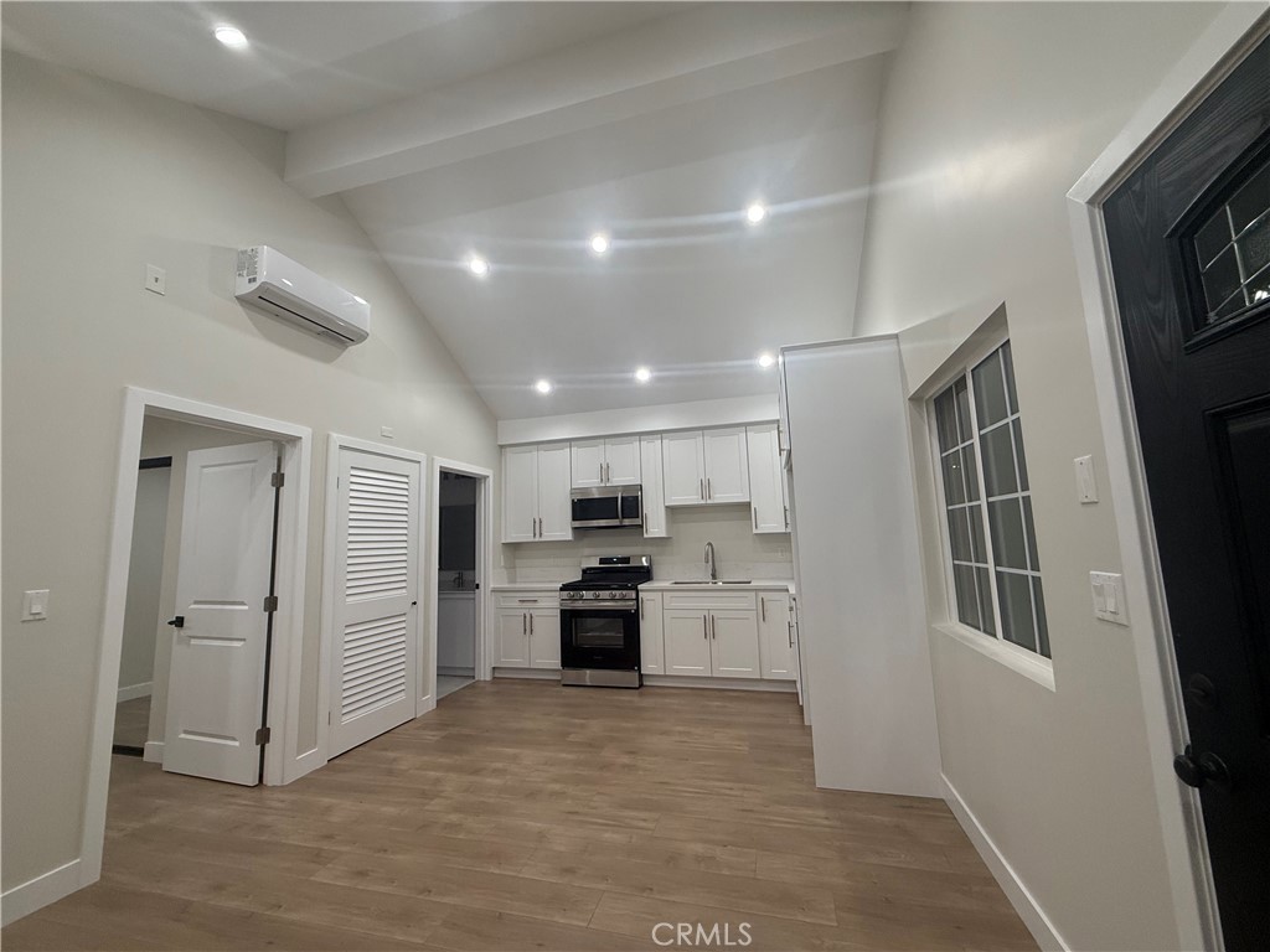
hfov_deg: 102.1
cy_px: 476
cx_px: 635
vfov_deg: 85.7
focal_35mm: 14
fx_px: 514
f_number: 2.2
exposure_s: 1/120
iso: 160
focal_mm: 2.22
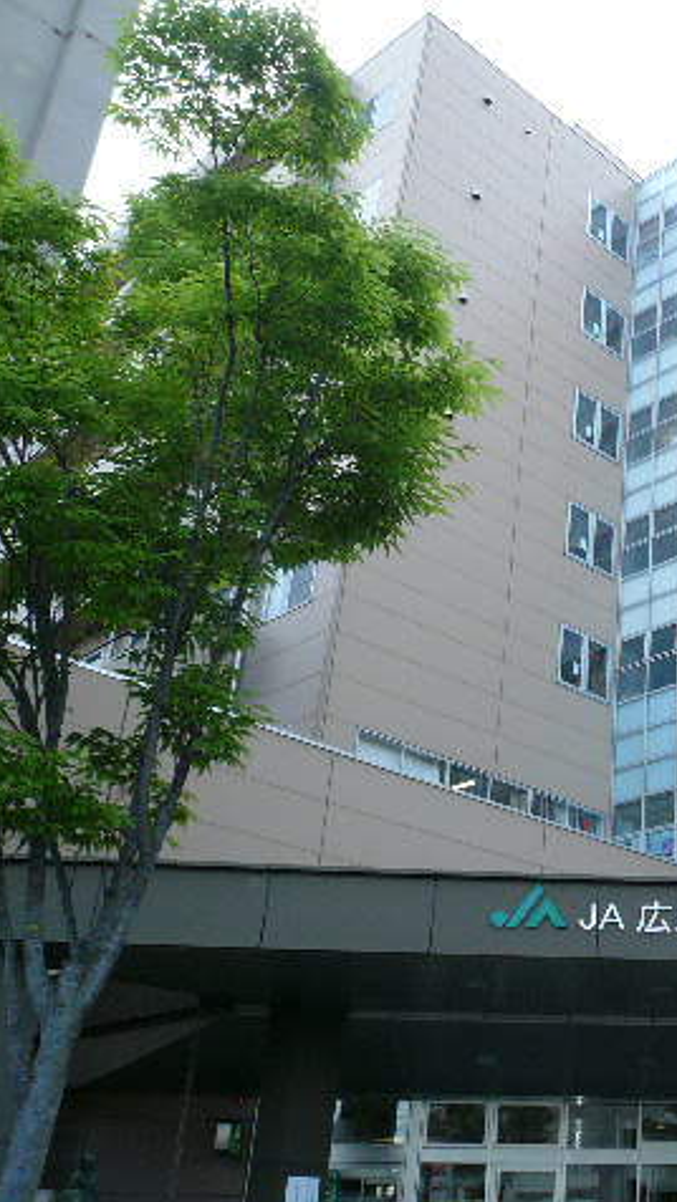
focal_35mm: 41
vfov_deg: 49.4
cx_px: 745
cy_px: 604
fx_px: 1308
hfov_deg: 26.7
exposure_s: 1/200
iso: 100
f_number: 2.8
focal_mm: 4.6
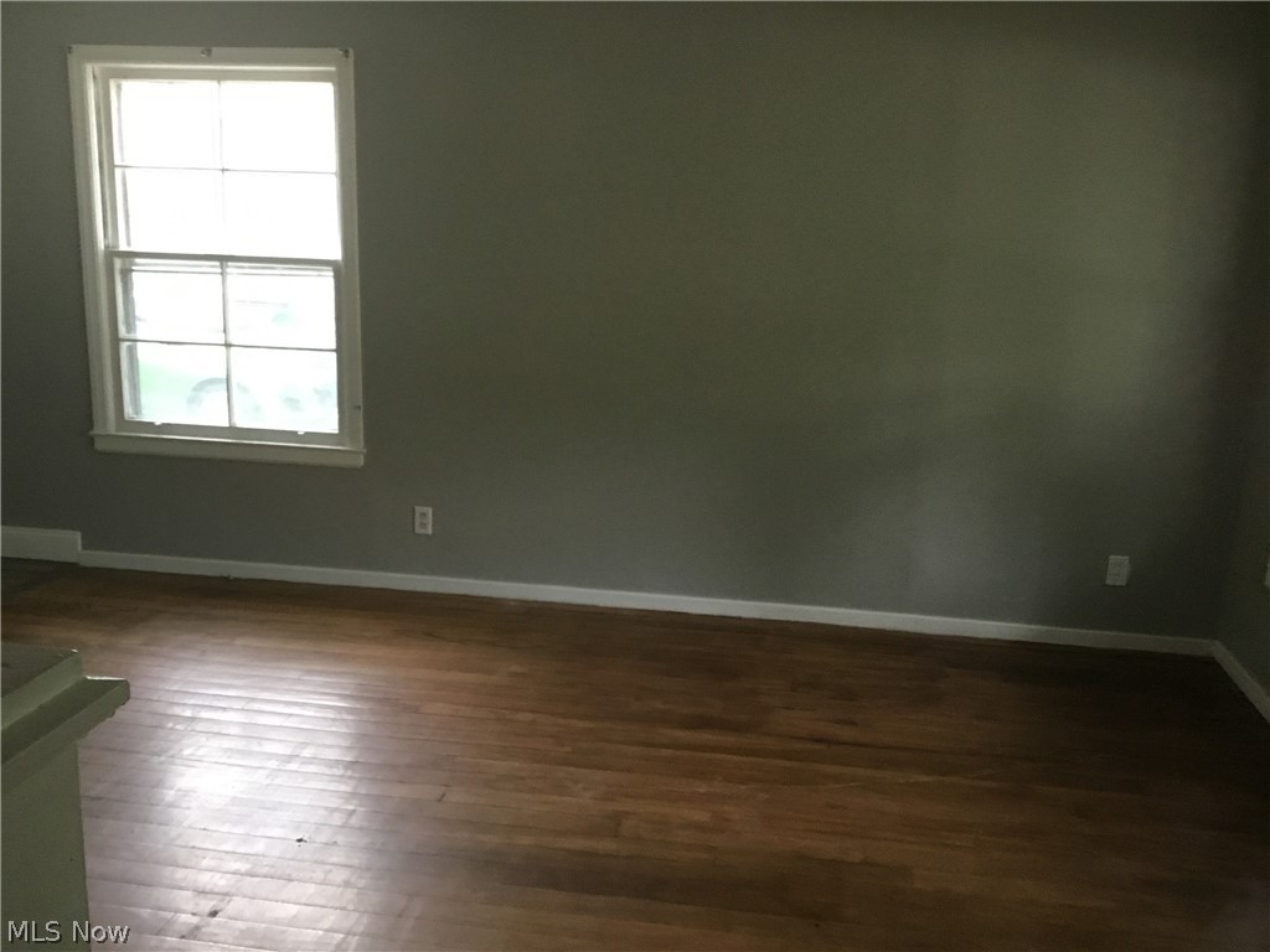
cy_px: 476
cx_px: 635
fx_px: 1137
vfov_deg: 45.4
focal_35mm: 31
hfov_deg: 58.4
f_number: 2.4
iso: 160
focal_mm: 3.3
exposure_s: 1/30
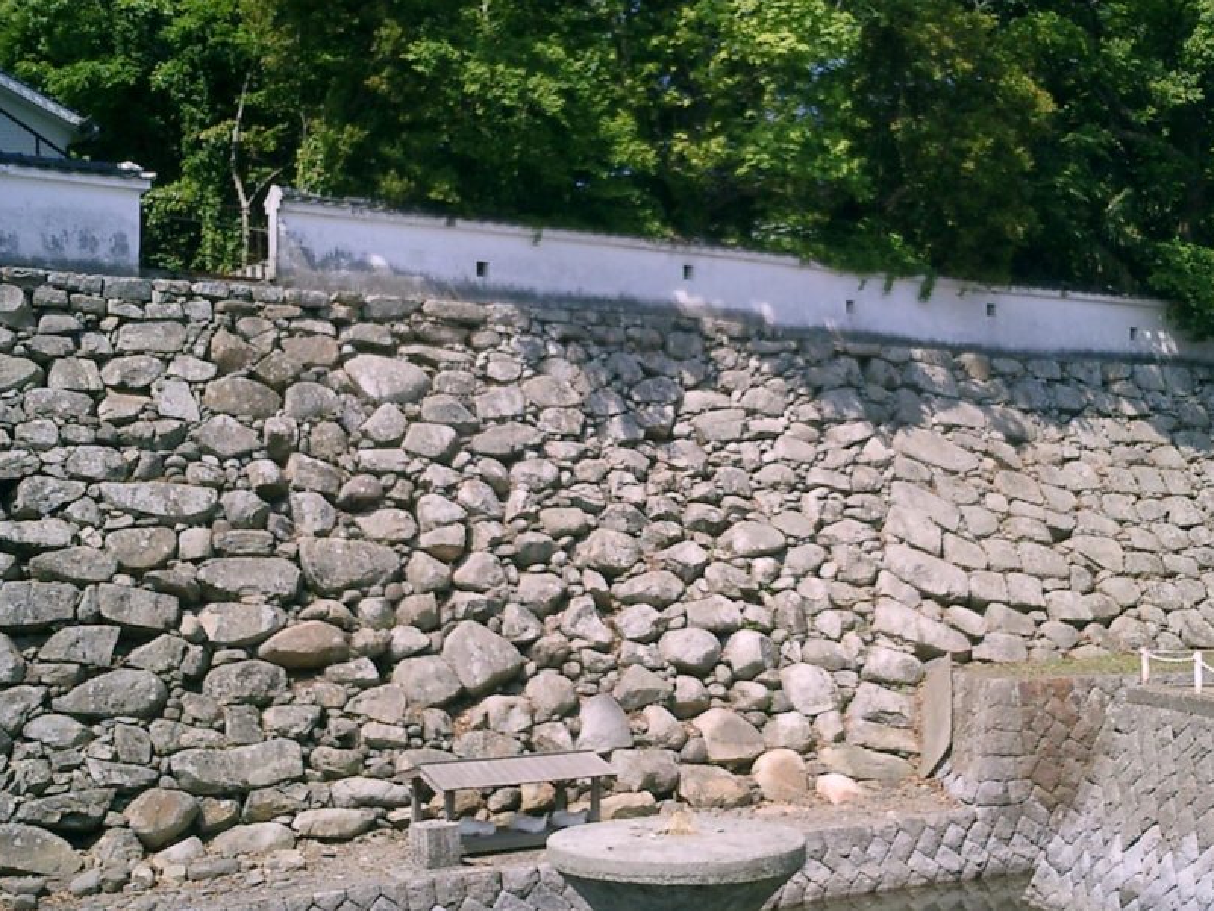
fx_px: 1613
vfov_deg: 31.5
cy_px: 520
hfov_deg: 41.1
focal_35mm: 46
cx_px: 712
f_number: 3.2
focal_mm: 7.5
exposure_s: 1/1250
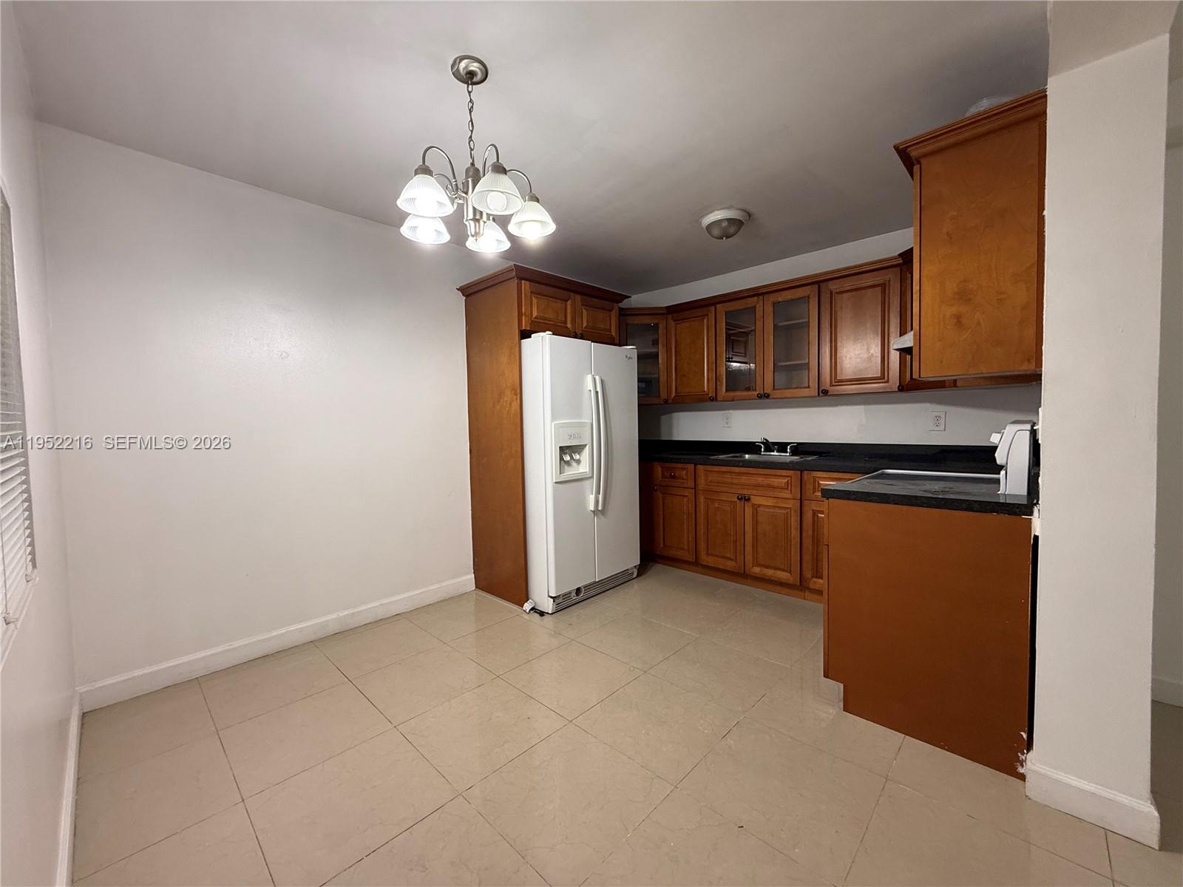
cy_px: 444
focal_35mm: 14
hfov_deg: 102.1
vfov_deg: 85.7
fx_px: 478
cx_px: 592
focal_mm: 2.22
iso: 200
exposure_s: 1/60
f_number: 2.2
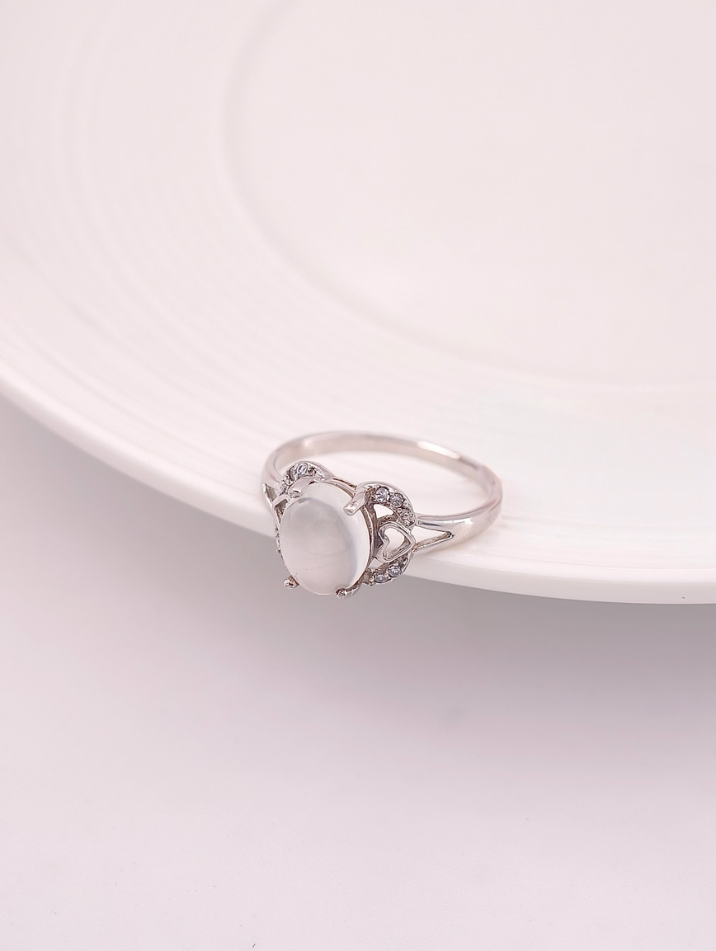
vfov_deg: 15.1
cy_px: 476
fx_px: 3577
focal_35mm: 130
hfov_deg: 11.4
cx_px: 358
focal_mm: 22.48
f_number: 2.67
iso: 125
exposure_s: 1/200
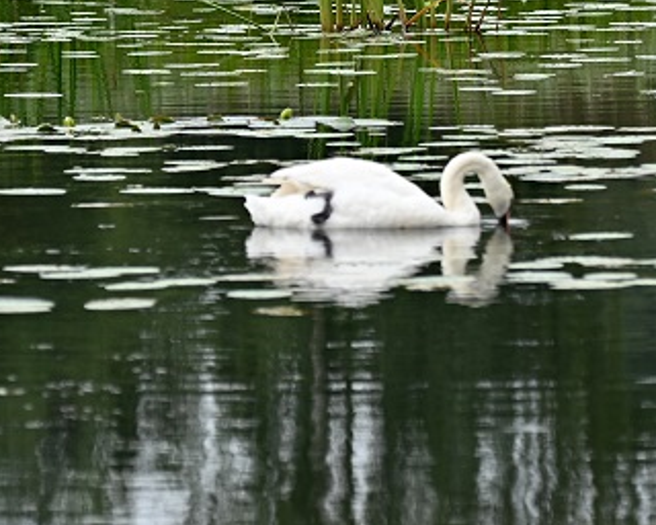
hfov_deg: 4.5
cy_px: -62
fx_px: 8387
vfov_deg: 3.6
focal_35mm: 432
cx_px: 402
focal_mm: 155
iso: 200
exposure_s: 1/500
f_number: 4.8
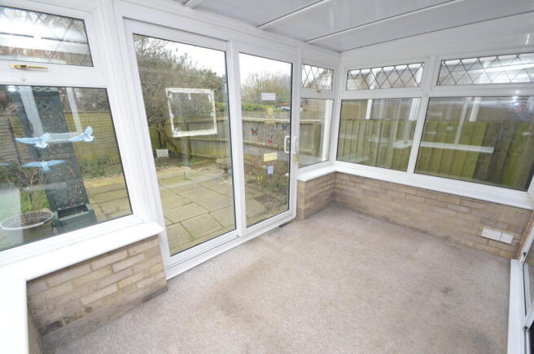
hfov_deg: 100.5
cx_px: 267
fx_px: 222
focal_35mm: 15
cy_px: 177
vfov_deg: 77.0
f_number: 7.1
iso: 400
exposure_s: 1/80
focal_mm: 10
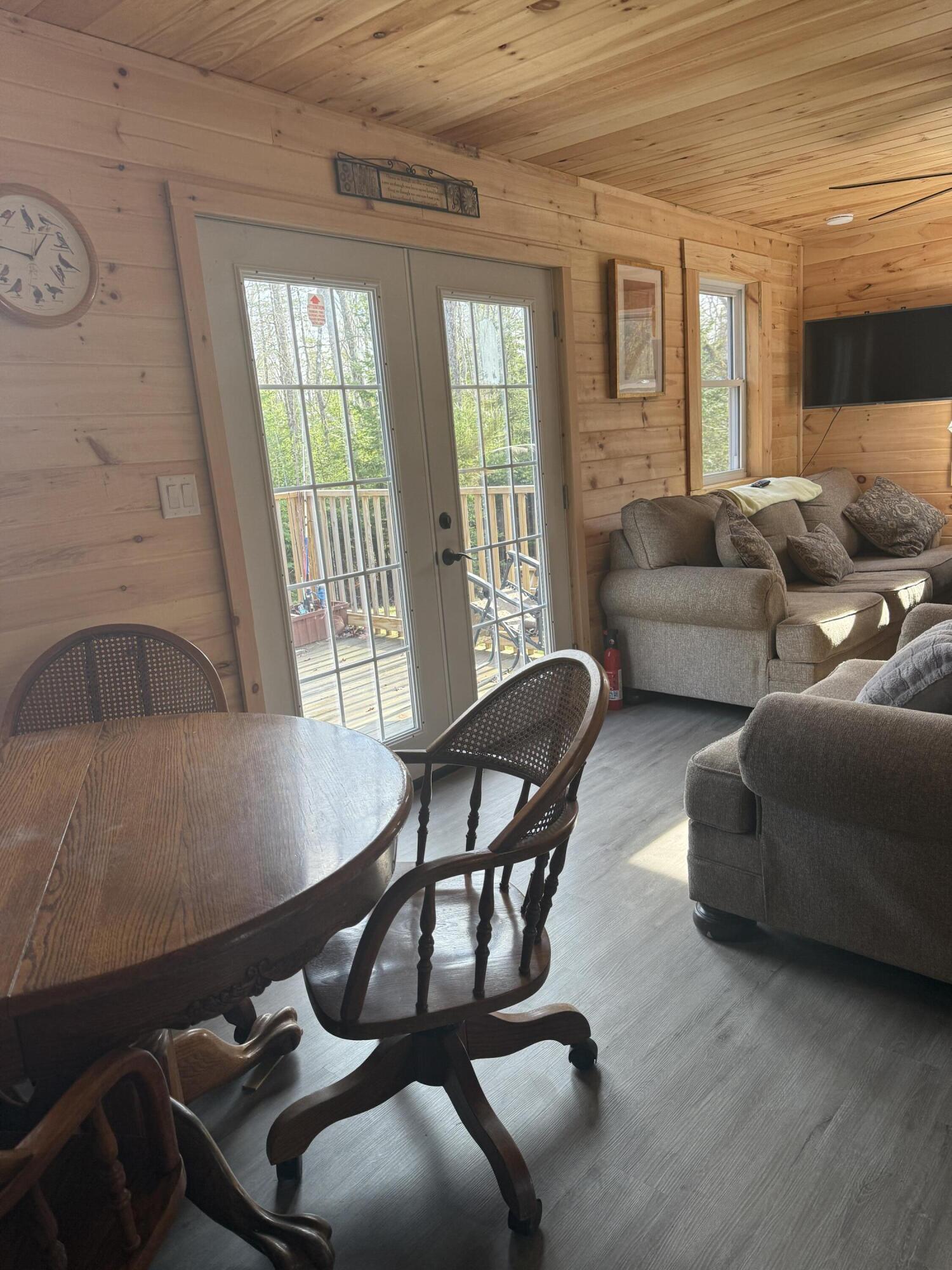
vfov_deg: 71.6
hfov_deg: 56.8
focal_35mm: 24
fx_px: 880
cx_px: 476
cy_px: 635
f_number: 1.78
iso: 100
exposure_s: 1/121
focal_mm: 6.76
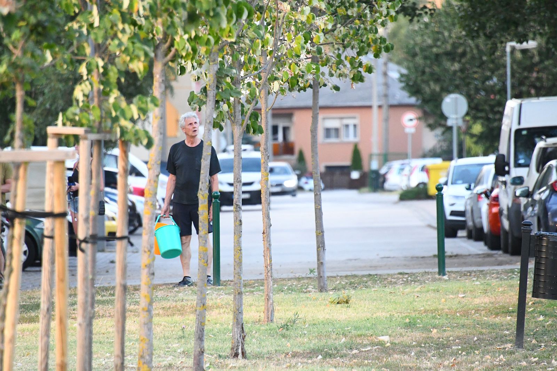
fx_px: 6963
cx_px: 278
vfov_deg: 3.1
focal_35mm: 450
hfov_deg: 4.6
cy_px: 186
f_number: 5.6
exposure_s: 1/500
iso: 5000
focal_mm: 300
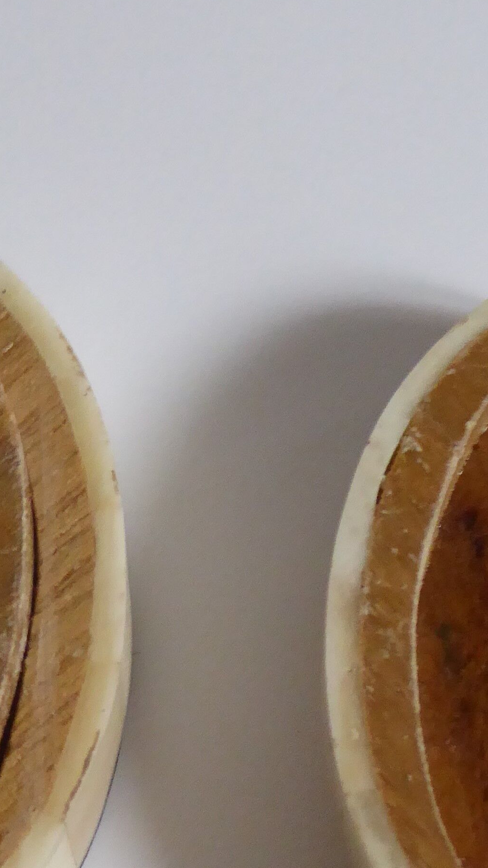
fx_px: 2163
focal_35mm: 94
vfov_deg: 22.6
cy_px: 590
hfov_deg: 12.9
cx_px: 203
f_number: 3.5
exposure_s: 1/10
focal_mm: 5.4
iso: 400
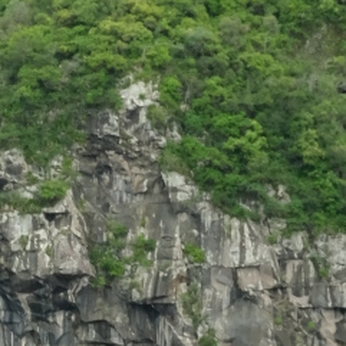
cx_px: -319
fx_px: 3483
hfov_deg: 5.6
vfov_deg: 5.6
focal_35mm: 308
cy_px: 692
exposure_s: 1/105
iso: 1250
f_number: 11
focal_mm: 35.8
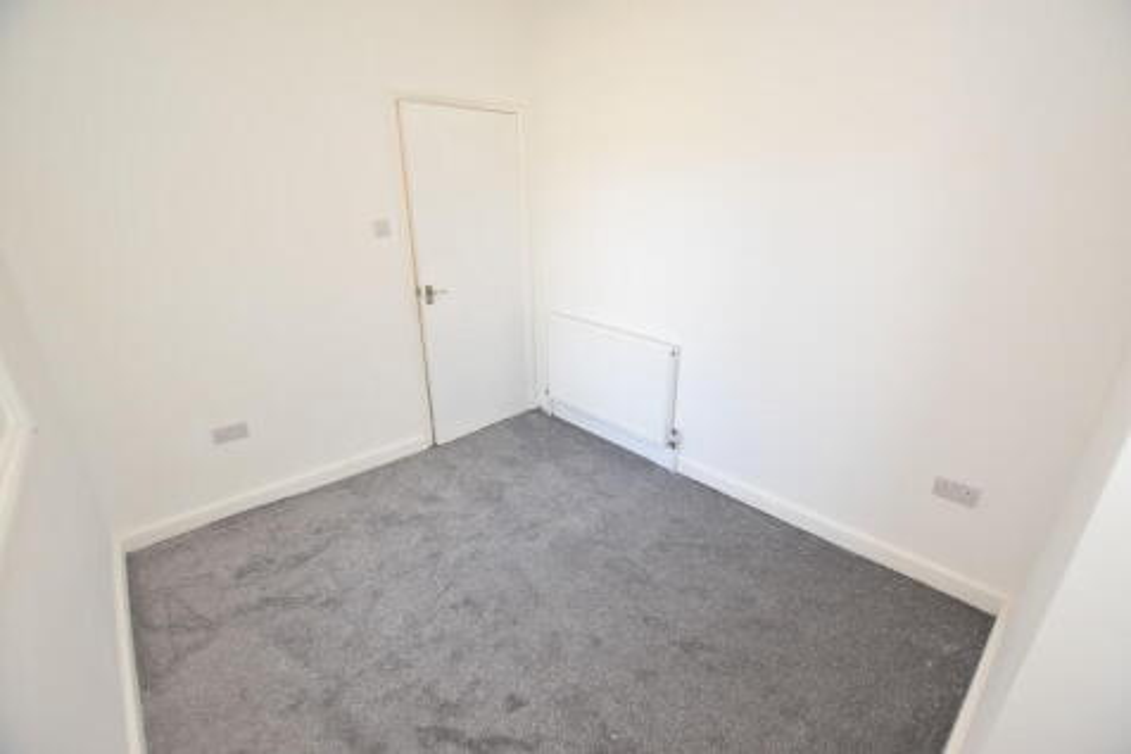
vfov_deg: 77.3
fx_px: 471
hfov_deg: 100.4
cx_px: 566
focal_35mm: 15
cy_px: 377
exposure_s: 1/160
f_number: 4.5
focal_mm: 10
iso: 800
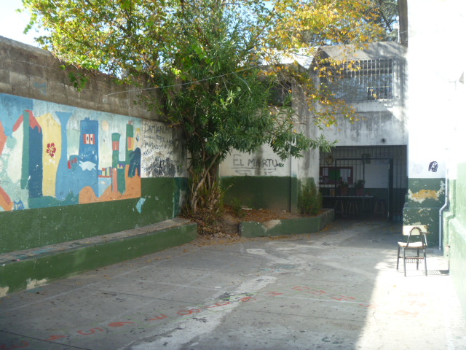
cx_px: 233
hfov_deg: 52.6
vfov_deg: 40.7
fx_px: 471
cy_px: 175
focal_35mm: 35
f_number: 3.5
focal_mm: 6.3
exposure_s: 1/125
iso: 80
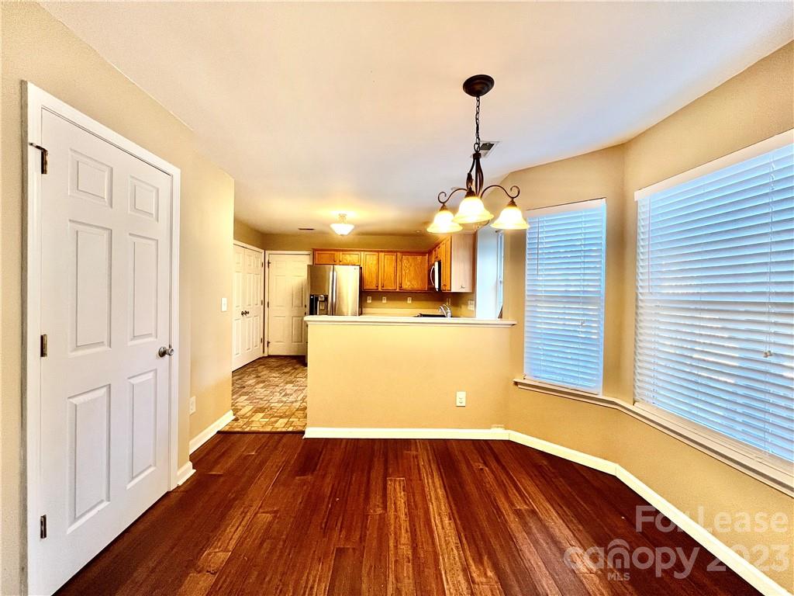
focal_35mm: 13
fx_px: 298
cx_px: 397
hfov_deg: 106.2
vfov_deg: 89.9
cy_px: 298
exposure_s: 1/60
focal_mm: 1.57
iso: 250
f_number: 1.8
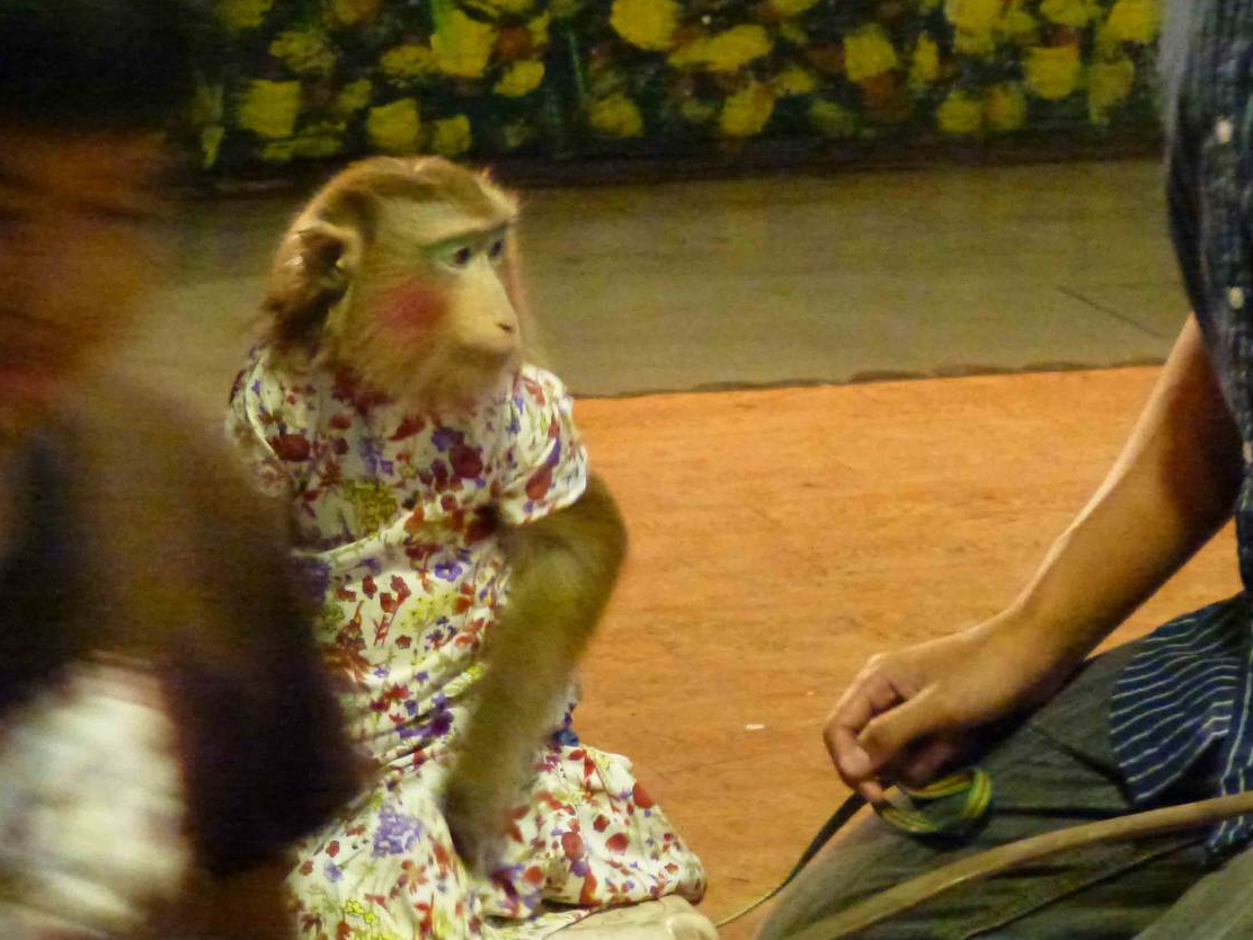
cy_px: 374
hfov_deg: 8.9
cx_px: 601
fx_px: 8072
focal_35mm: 223
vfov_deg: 6.7
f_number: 5.3
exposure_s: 1/20
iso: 1600
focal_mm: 27.7
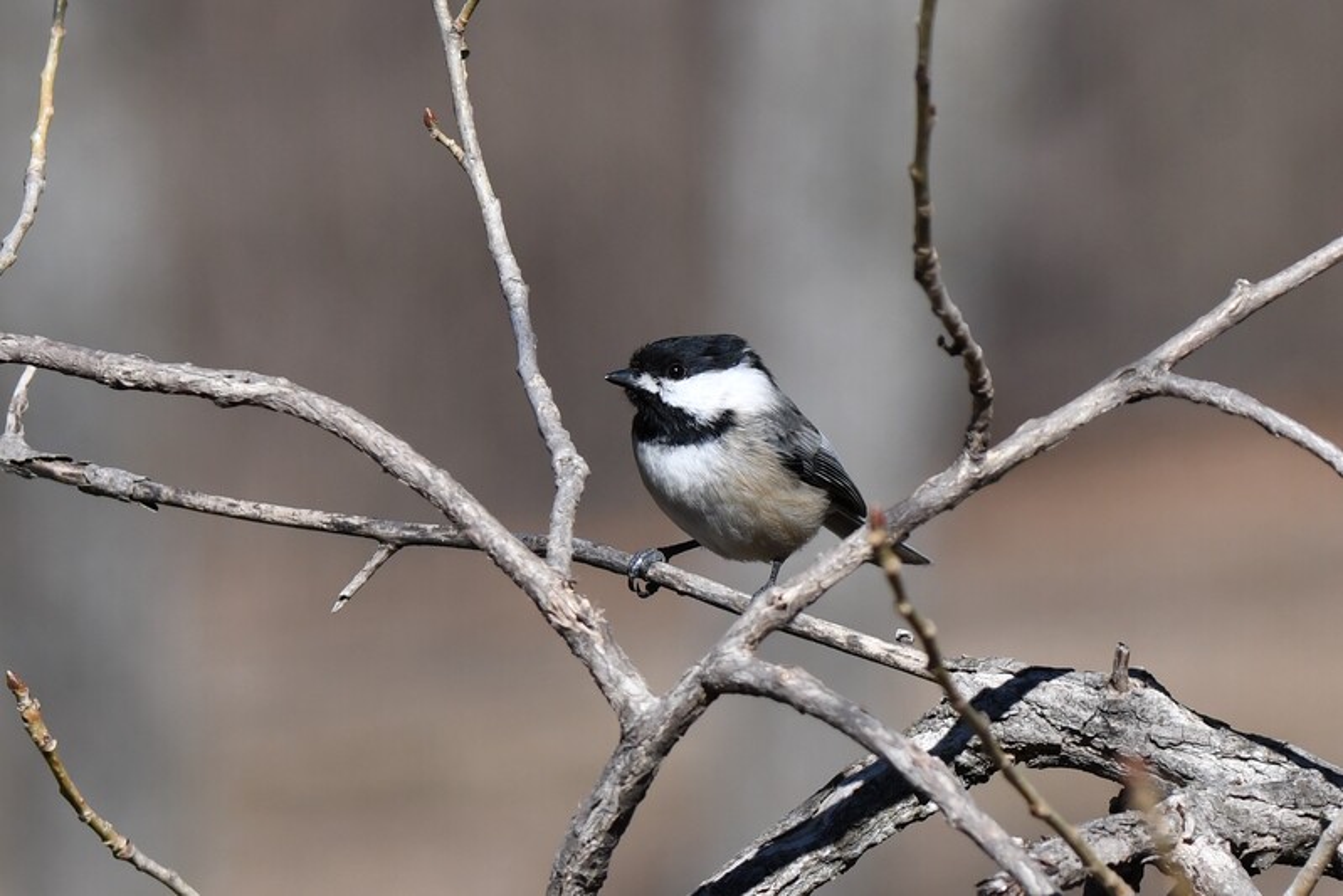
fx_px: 10074
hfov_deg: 7.6
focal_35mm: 270
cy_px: 448
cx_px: 672
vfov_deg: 5.1
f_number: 5.6
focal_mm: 180
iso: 400
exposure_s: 1/2500
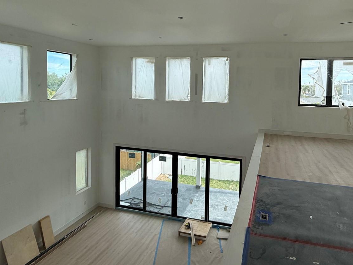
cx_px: 229
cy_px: 94
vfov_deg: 64.7
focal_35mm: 20
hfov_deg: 79.7
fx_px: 204
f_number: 2.2
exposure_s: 1/436
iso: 64
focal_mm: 2.22
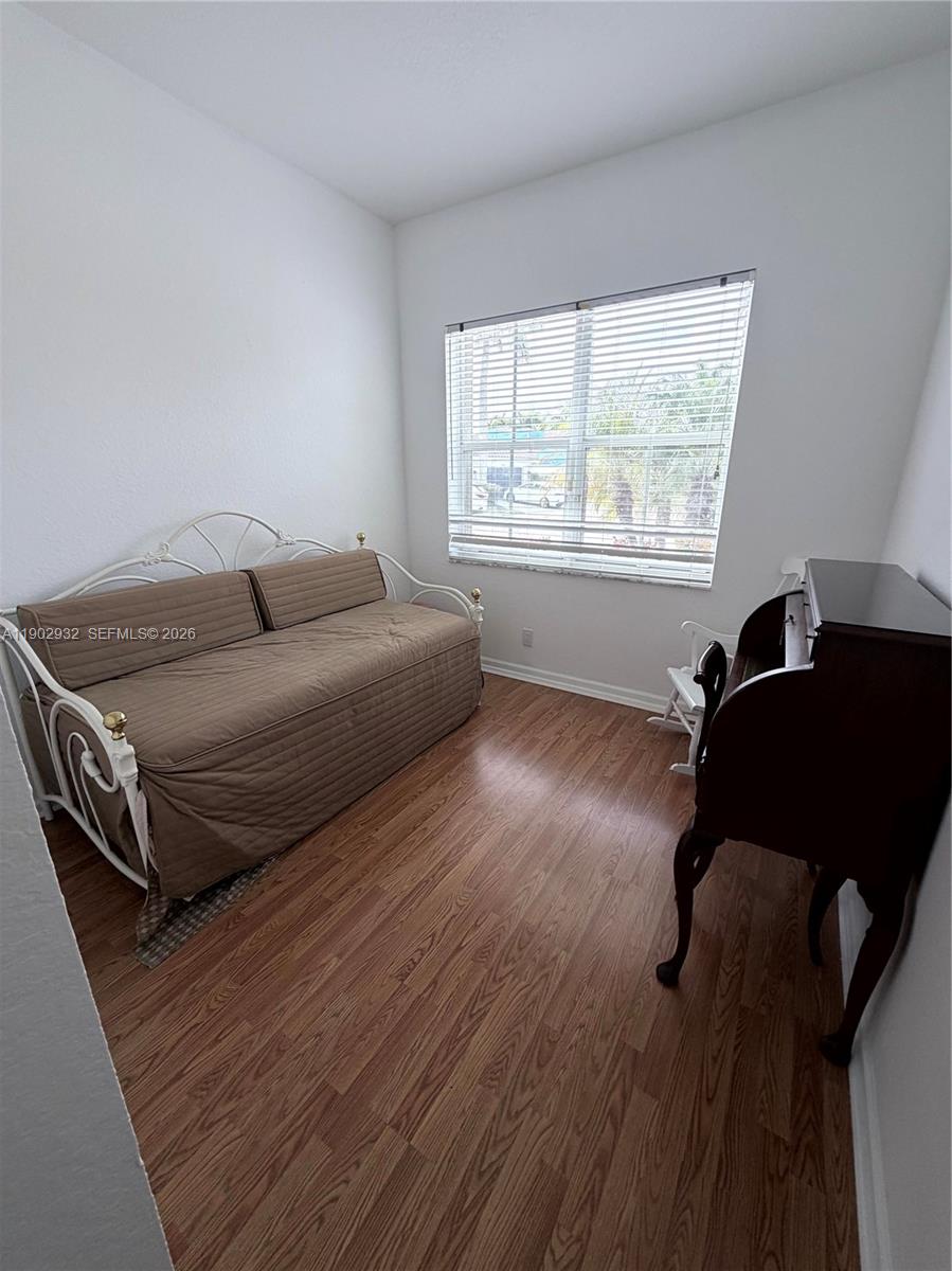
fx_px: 514
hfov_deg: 85.6
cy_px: 636
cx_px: 476
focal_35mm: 14
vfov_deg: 102.1
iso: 40
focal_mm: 2.22
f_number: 2.2
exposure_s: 1/227
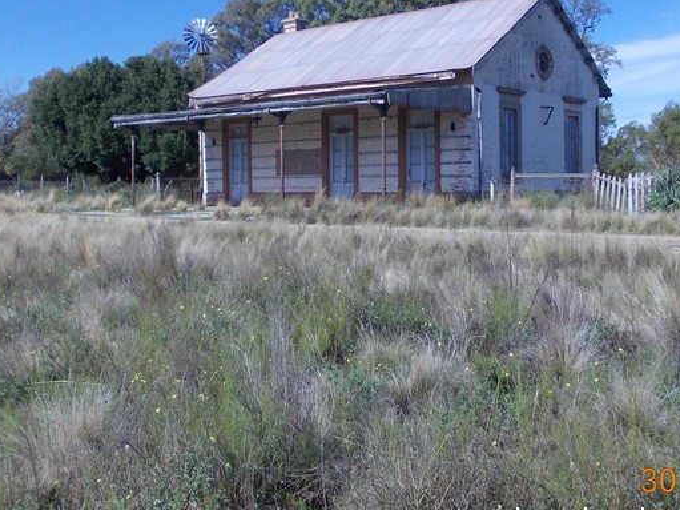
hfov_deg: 44.8
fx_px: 825
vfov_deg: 34.1
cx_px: 366
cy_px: 189
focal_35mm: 42
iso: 80
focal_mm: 4
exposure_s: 1/400
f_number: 5.4
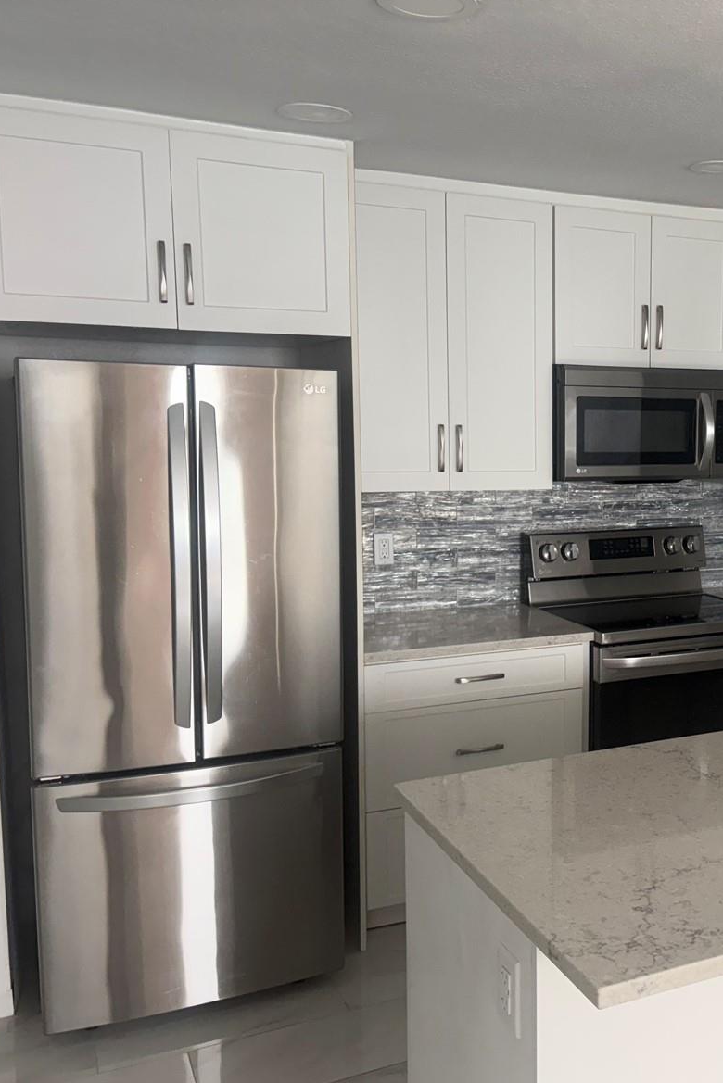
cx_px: 642
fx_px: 1114
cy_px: 549
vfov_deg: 51.9
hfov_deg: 34.1
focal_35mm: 37
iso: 125
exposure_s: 1/120
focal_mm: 5.96
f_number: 1.6
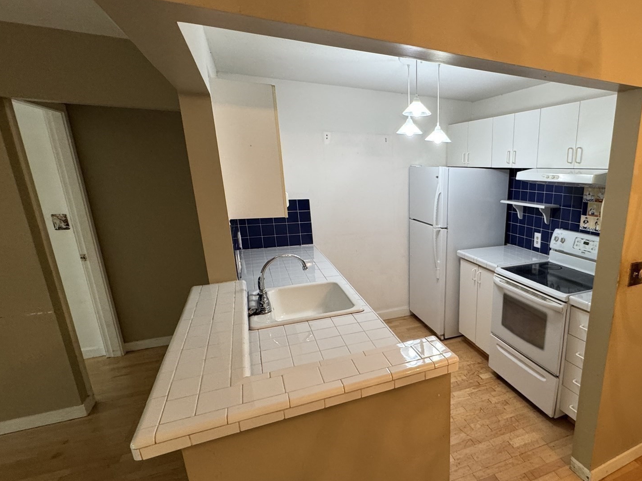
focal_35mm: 20
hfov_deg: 77.7
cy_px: 271
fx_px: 371
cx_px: 453
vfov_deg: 65.7
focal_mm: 2.22
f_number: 2.2
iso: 250
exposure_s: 1/120
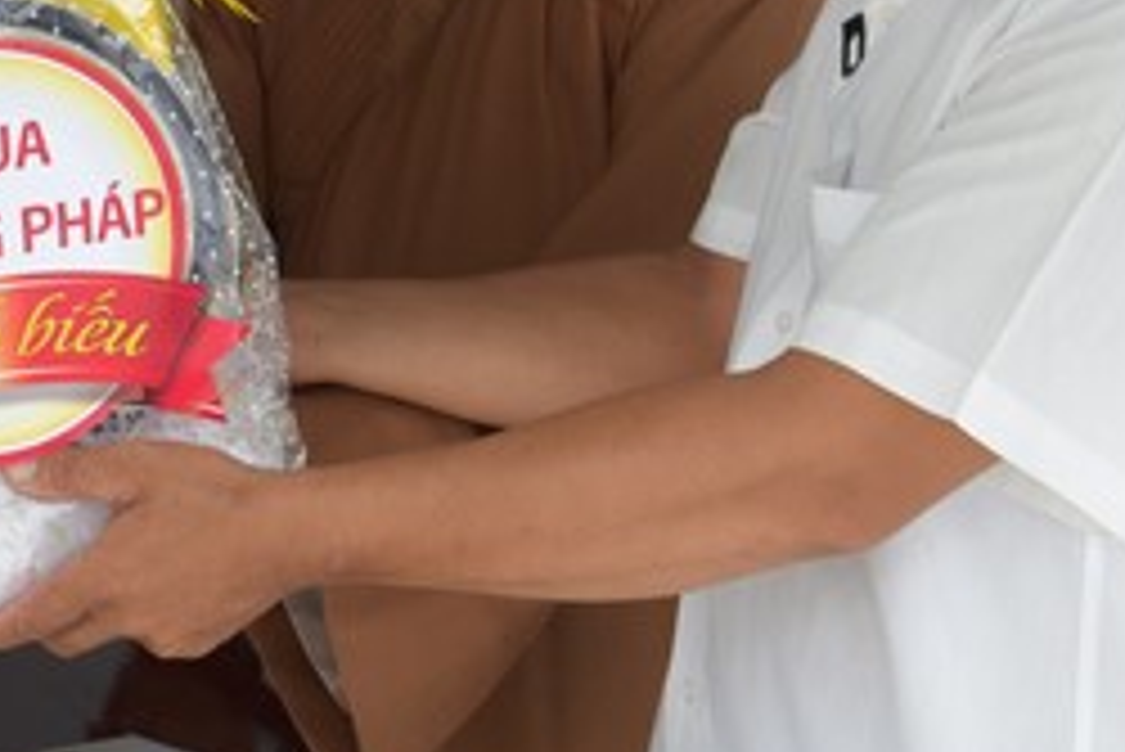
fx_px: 3908
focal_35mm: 125
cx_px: -14
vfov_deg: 10.8
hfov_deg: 16.0
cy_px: -153
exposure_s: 1/100
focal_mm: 48
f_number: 5
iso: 400
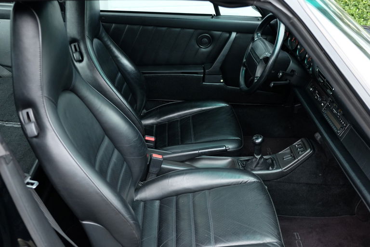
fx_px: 391
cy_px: 124
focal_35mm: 38
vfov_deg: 35.1
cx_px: 185
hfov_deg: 50.7
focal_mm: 25.4
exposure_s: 1/60
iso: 640
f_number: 3.2
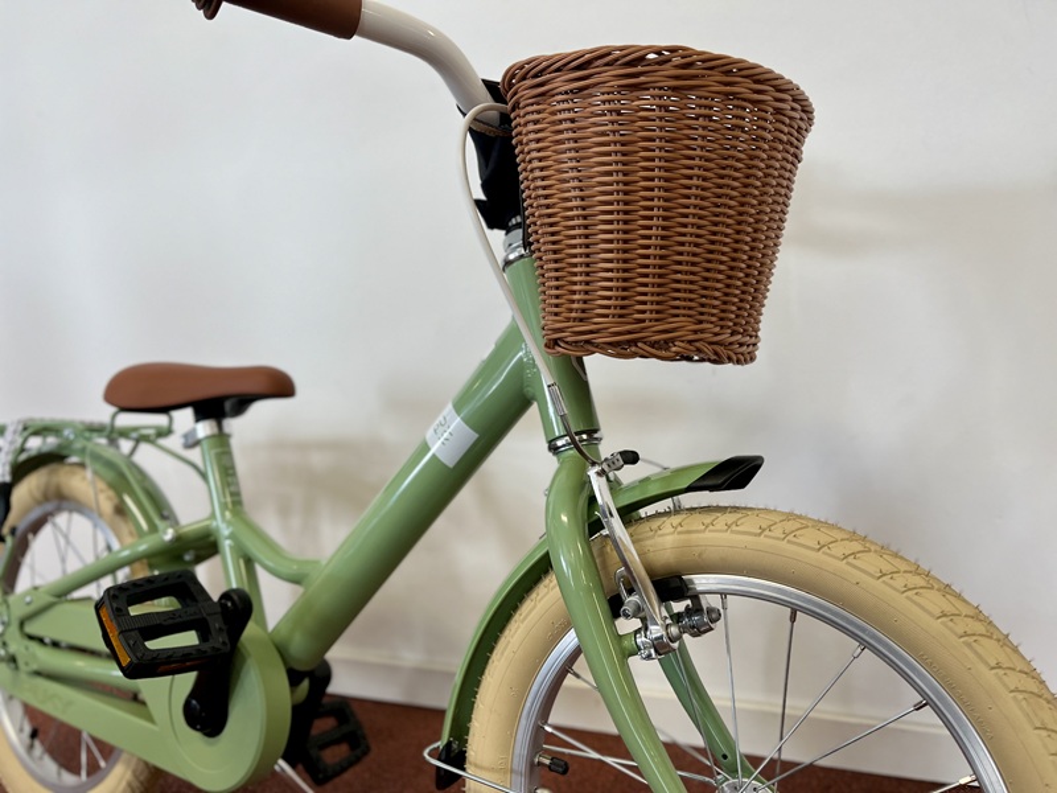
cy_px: 396
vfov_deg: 53.1
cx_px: 528
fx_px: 794
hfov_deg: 67.3
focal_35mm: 26
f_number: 1.6
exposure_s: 1/100
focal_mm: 5.1
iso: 80
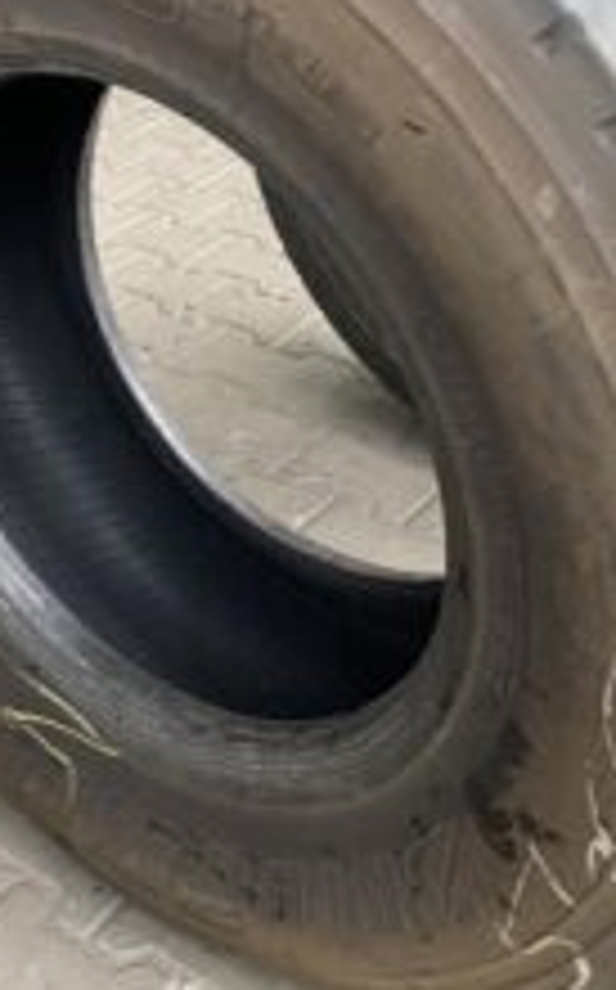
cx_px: 220
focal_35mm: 54
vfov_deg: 37.1
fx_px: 1454
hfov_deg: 23.8
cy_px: 317
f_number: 1.8
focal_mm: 4.25
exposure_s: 1/50
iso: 64
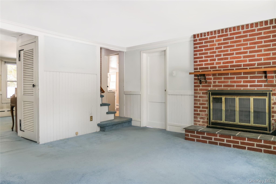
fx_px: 184
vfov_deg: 53.1
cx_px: 138
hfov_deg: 73.7
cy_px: 92
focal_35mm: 24
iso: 125
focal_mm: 8.8
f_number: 1.8
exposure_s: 1/125
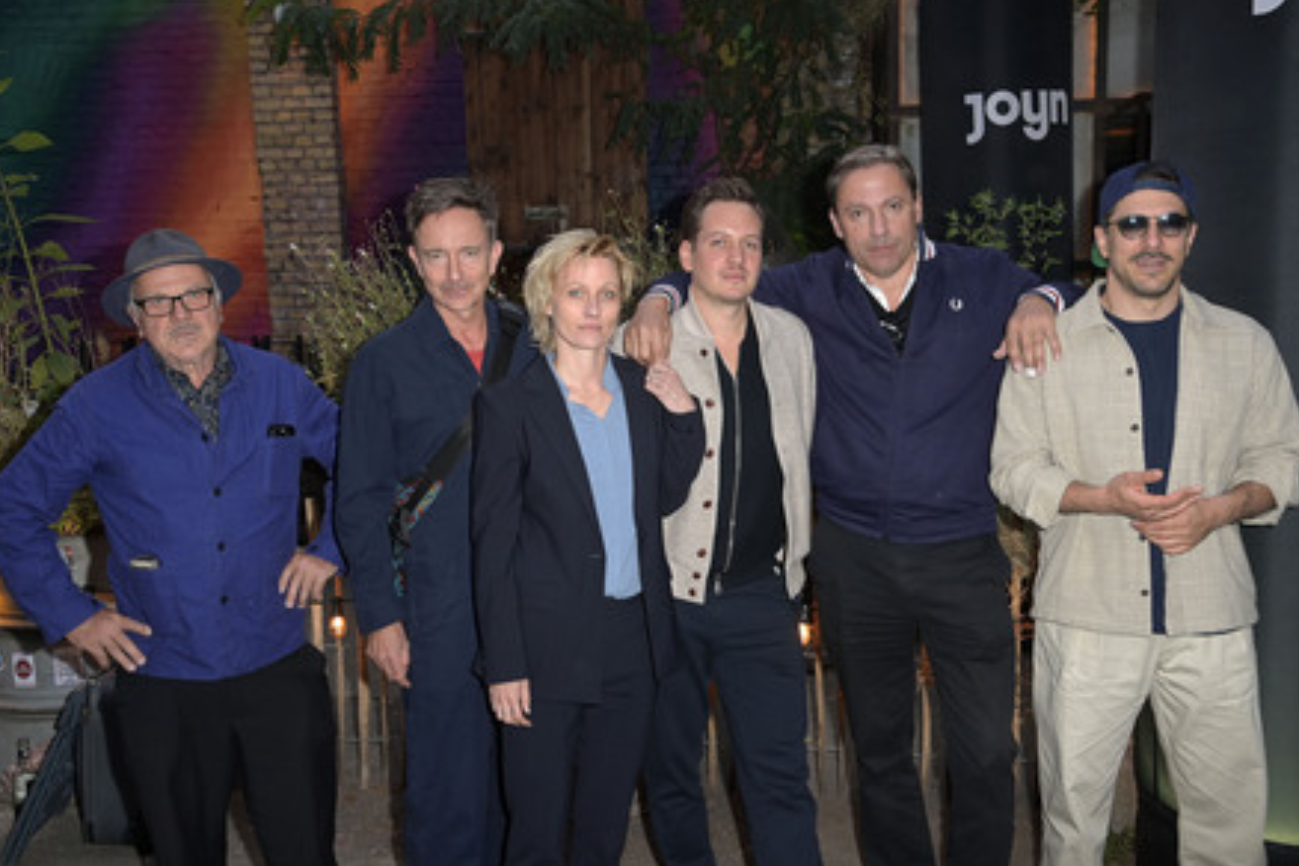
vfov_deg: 36.9
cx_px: 657
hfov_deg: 53.1
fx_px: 1299
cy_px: 424
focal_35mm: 36
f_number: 6.3
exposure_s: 1/80
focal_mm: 35
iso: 1250
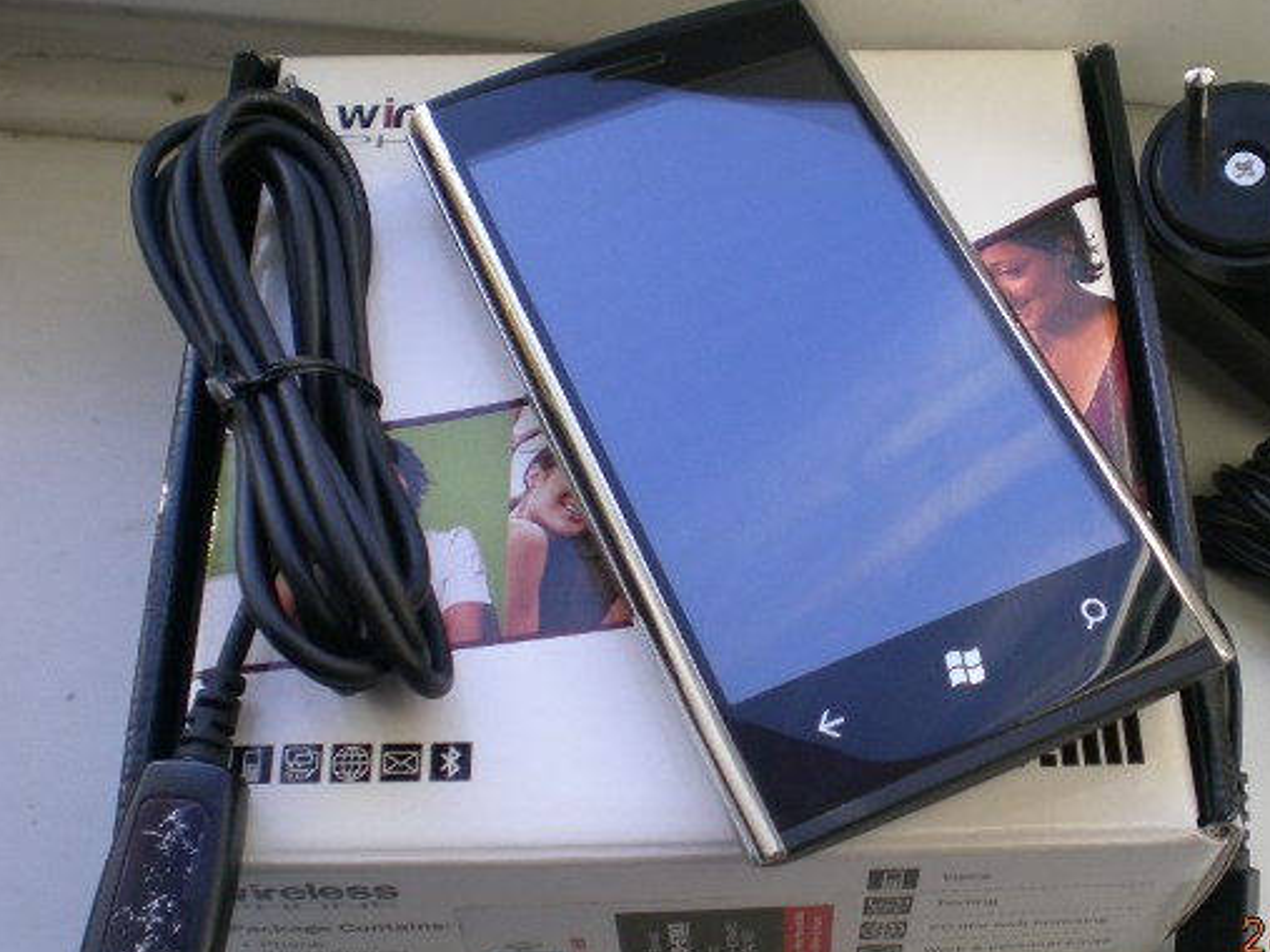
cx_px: 782
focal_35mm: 48
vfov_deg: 30.3
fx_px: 1761
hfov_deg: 39.4
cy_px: 461
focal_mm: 6.3
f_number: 3.1
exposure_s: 1/59.8
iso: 102
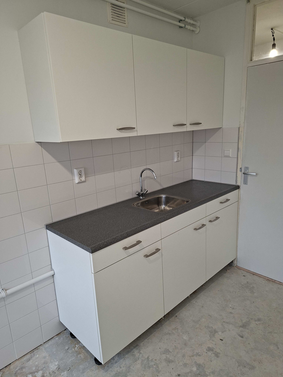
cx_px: 142
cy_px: 188
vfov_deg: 73.9
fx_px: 251
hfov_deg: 58.9
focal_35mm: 23
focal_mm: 5.54
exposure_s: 1/50
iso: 160
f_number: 1.8
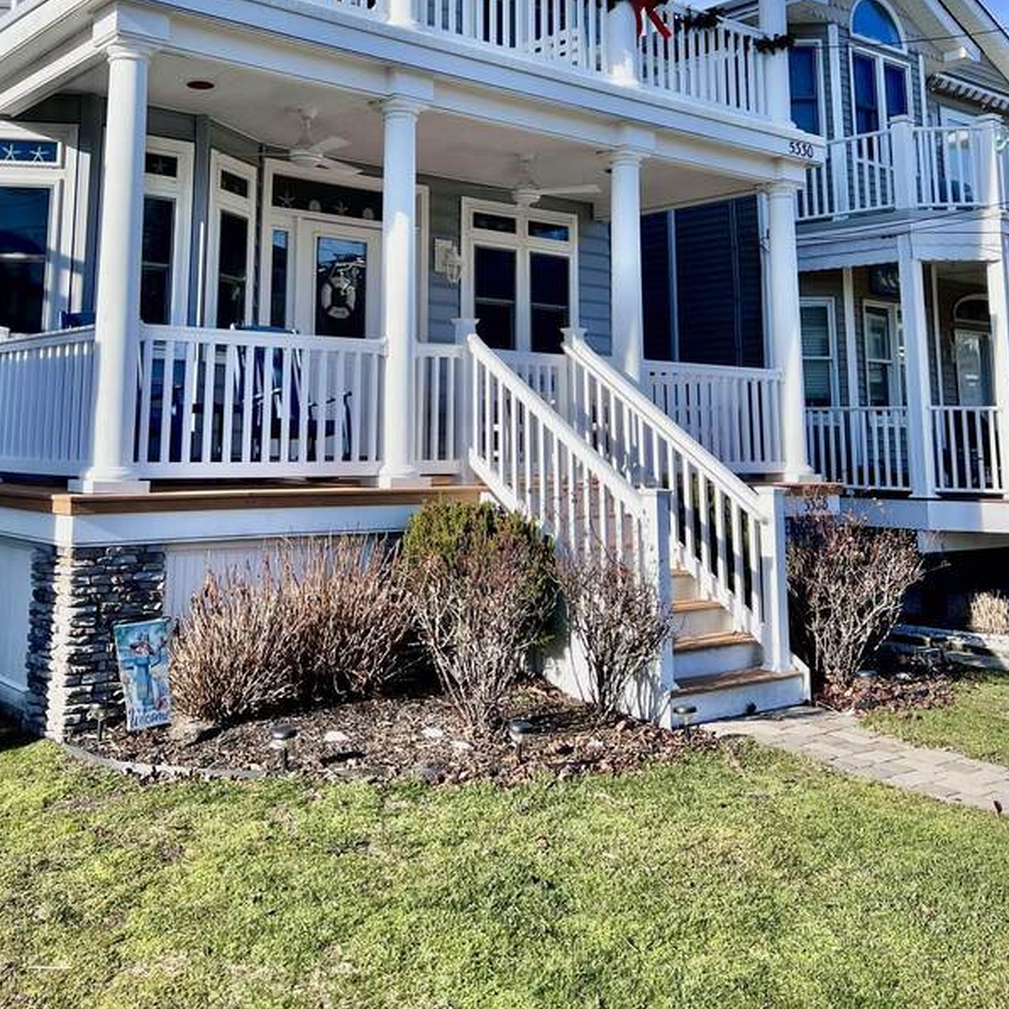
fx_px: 1220
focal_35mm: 37
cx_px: 406
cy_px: 223
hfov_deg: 44.7
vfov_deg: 43.2
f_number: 1.5
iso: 50
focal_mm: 5.7
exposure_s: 1/2762
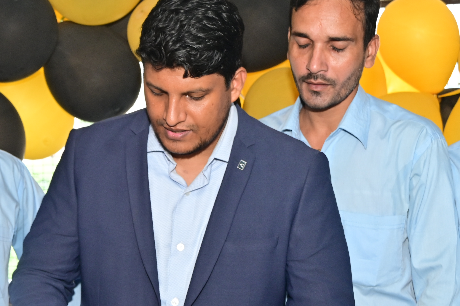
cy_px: 165
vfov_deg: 13.8
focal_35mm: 99
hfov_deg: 20.5
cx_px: 115
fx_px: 1263
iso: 400
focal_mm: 39
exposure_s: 1/125
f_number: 5.6
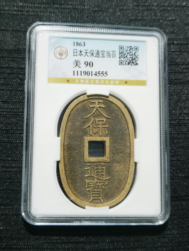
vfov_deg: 34.9
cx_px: 94
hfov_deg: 26.6
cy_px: 126
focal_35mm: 55
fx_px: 400
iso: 160
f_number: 1.9
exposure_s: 1/100
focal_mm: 6.67
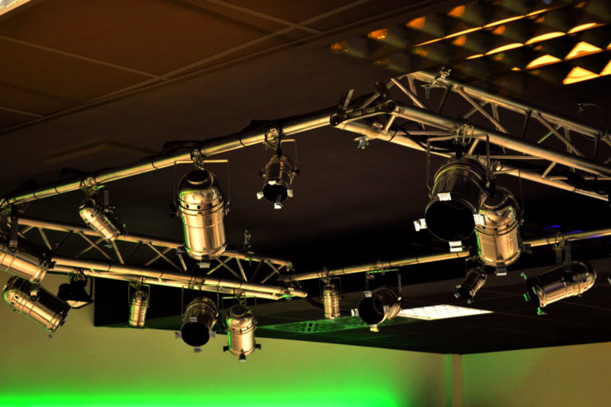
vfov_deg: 16.6
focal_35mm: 82
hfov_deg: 24.6
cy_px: 204
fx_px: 1400
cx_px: 306
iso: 800
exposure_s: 1/10
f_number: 5.6
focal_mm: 55
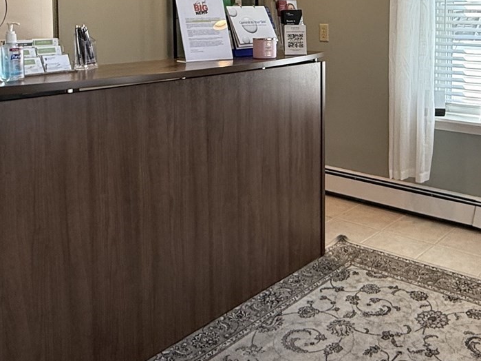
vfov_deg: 33.8
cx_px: 341
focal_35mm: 41
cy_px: 56
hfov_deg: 44.7
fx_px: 570
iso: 100
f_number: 2.2
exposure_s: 1/120
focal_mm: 2.22
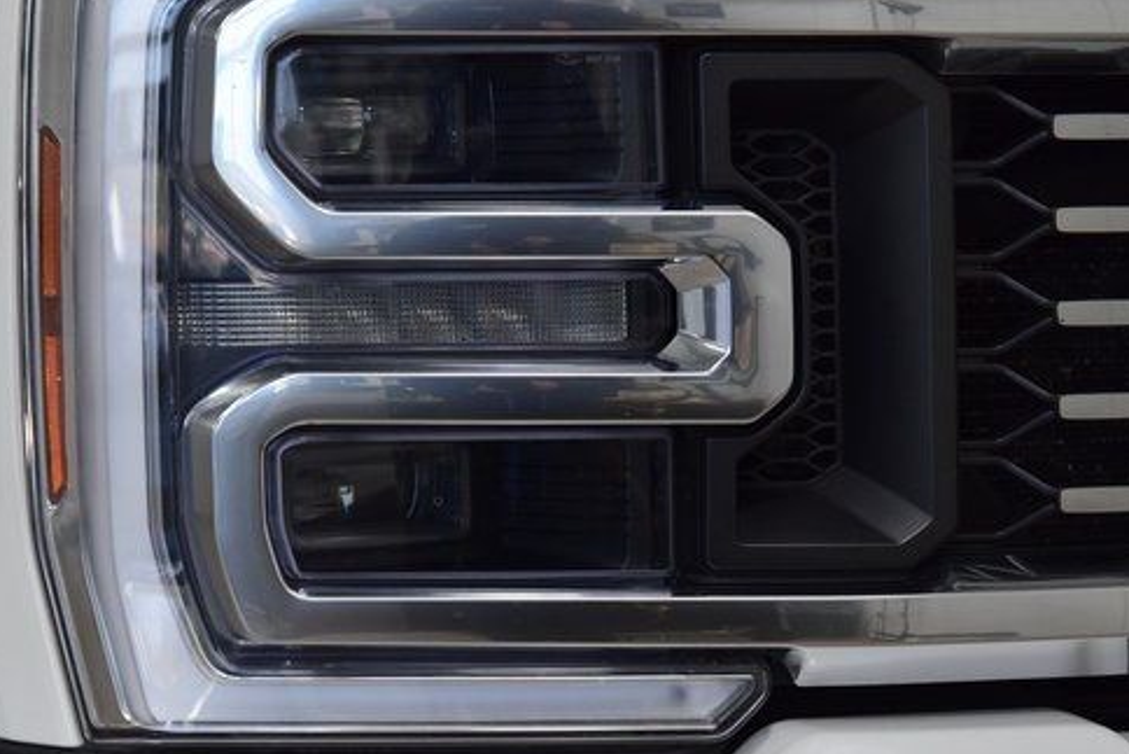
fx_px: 3858
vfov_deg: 11.1
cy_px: 307
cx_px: 546
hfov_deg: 16.6
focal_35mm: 123
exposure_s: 1/125
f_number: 6.3
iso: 1600
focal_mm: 62
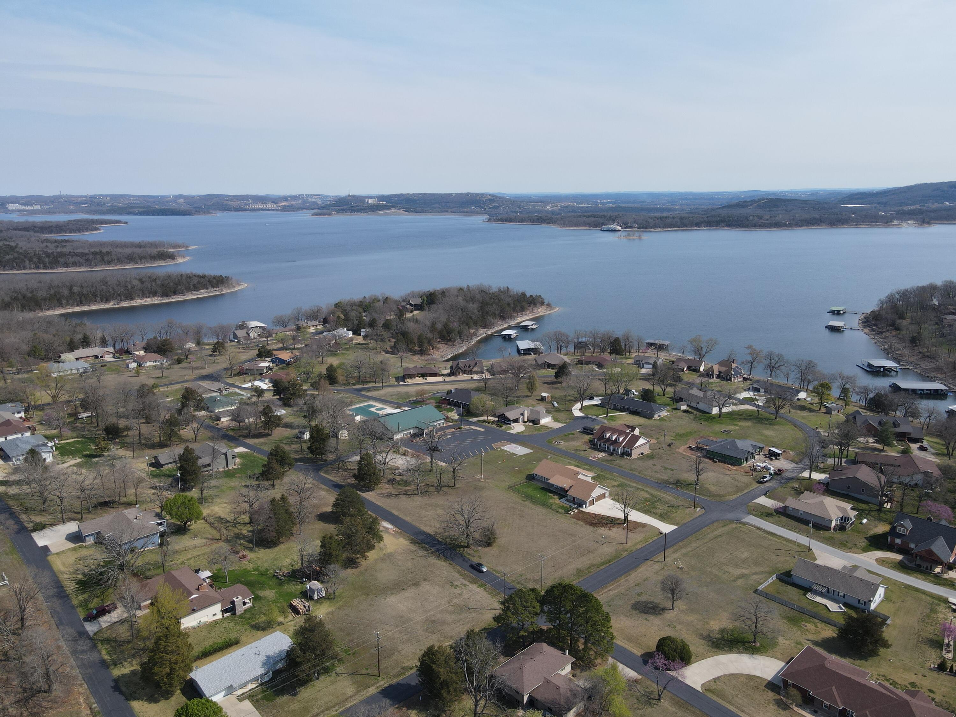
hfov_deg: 71.6
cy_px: 358
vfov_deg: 56.8
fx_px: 663
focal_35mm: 24
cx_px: 478
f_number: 2.8
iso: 100
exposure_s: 1/725
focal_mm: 4.5
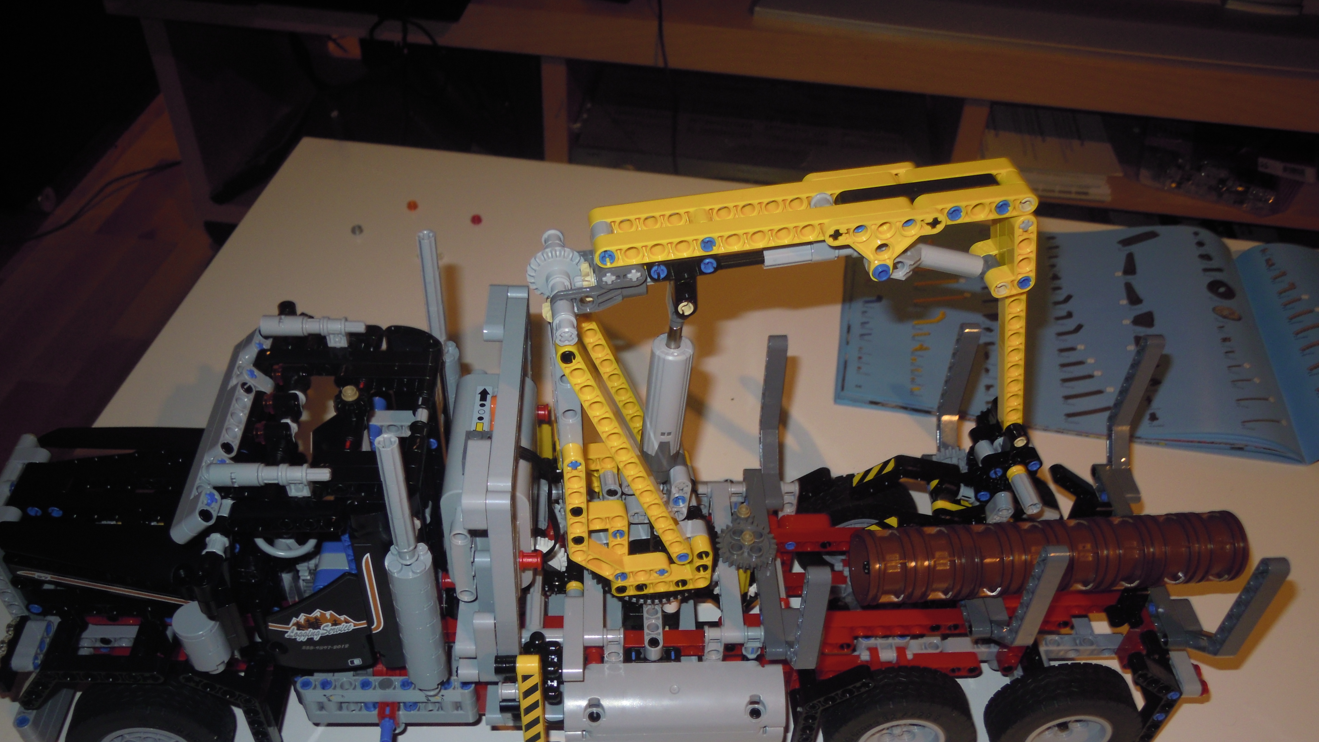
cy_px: 484
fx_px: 1084
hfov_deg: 62.6
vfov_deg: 37.4
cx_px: 651
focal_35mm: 31
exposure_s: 1/25
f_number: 2.7
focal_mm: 5
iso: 100
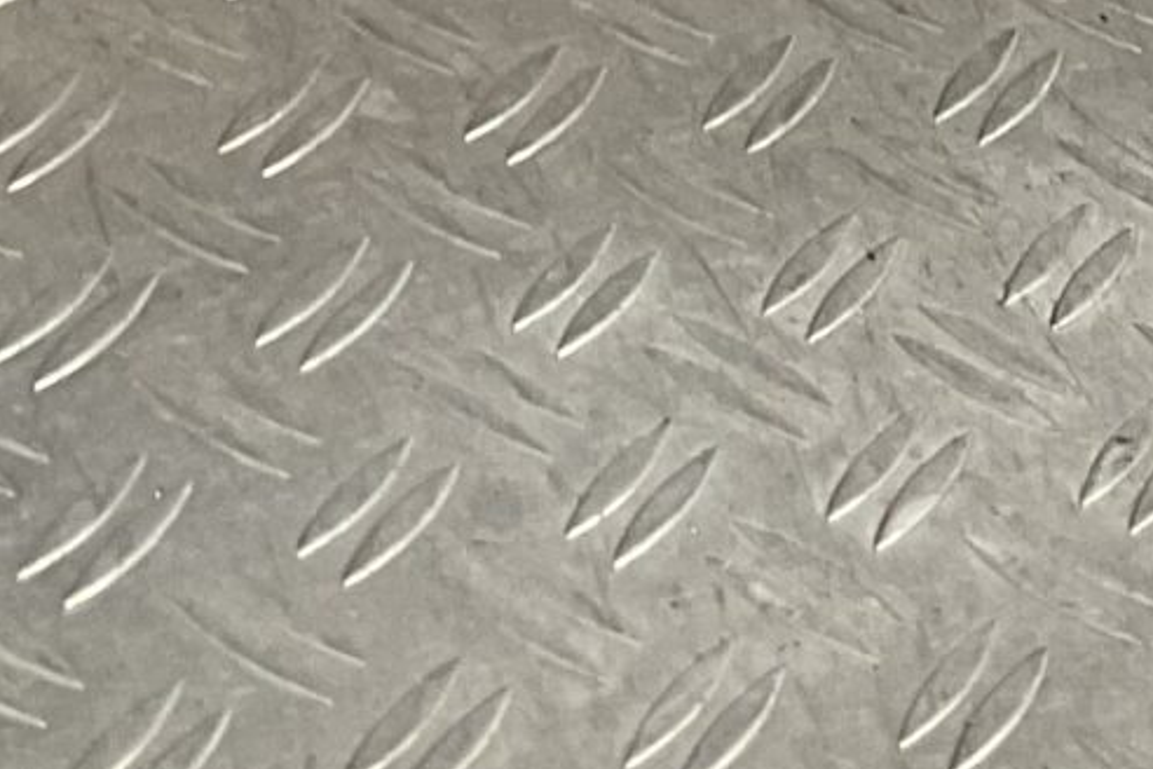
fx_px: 5028
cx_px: 710
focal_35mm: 157
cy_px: -1297
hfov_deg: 13.1
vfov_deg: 7.9
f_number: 1.8
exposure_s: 1/50
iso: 50
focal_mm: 3
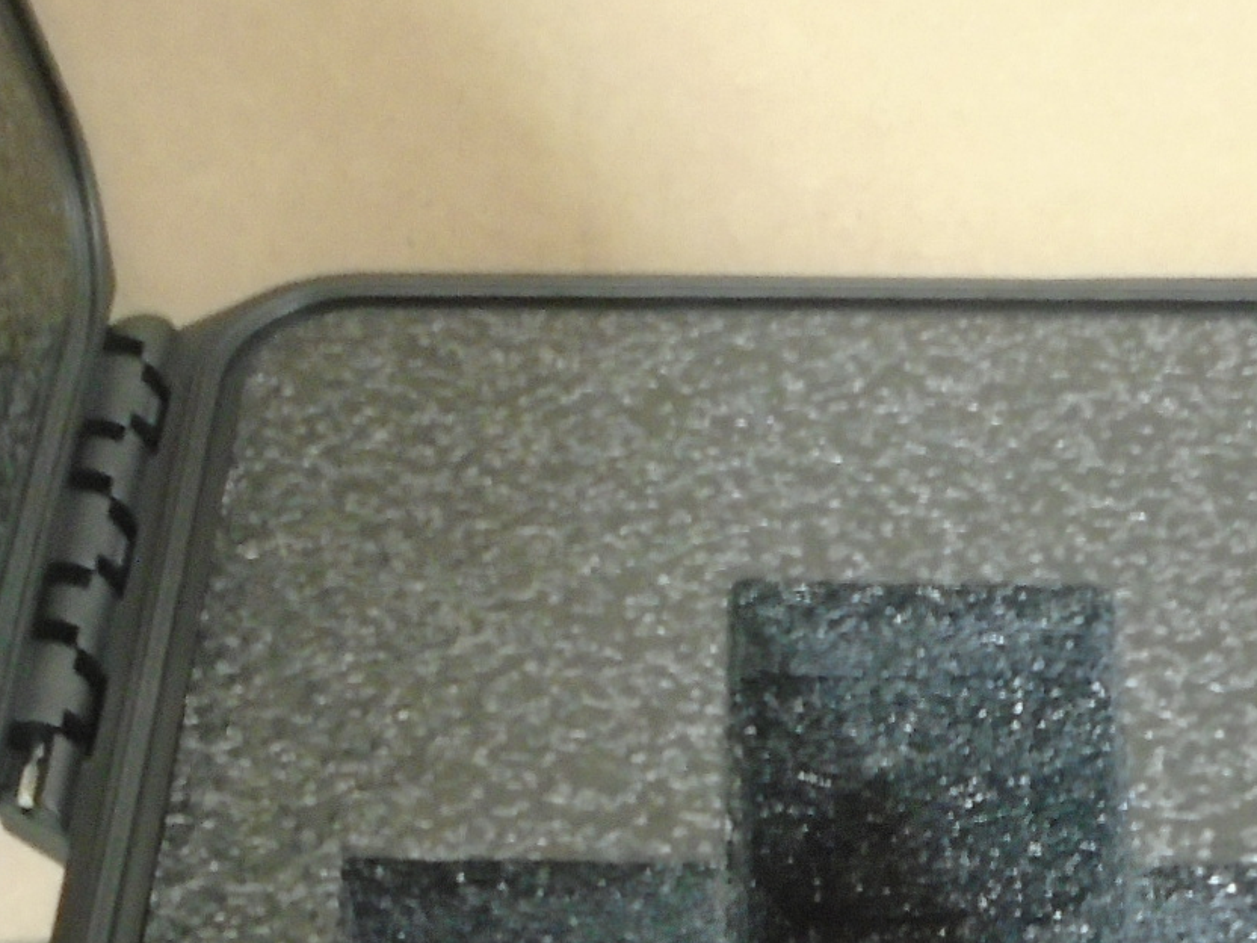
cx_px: 973
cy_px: 1099
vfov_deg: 17.4
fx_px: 2941
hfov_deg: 23.8
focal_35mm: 81
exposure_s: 1/8
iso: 400
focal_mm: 4.6
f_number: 3.2
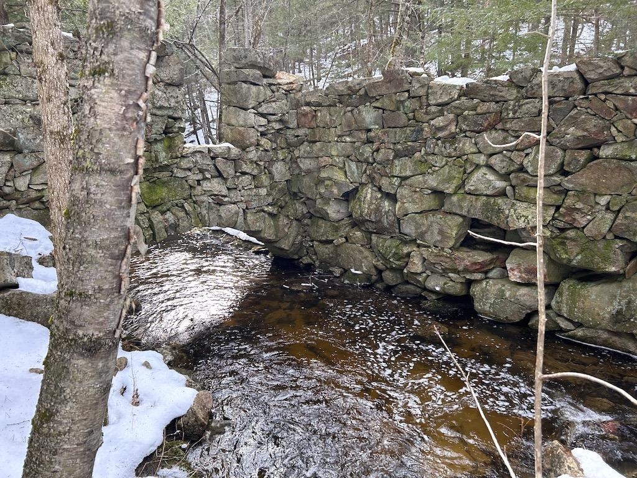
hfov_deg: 67.3
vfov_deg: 53.1
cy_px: 239
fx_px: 478
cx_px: 318
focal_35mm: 26
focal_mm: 5.7
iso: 50
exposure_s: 1/303
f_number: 1.5
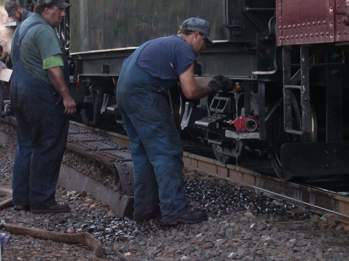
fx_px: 1149
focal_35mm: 114
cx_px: 174
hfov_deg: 17.3
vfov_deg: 13.0
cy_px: 130
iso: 400
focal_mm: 24
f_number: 4.9
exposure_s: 1/60
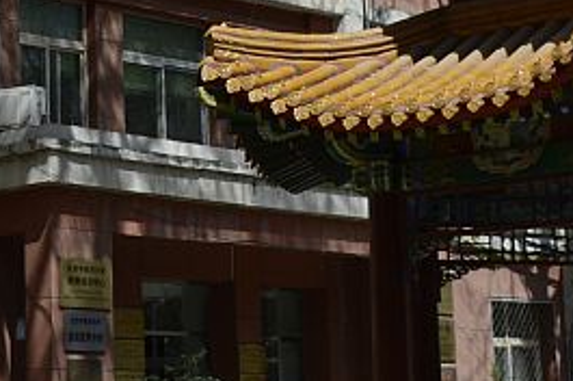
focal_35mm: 127
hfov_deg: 15.9
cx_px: 9
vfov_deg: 10.6
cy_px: -42
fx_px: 2019
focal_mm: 28
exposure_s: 1/2500
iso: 320
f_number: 5
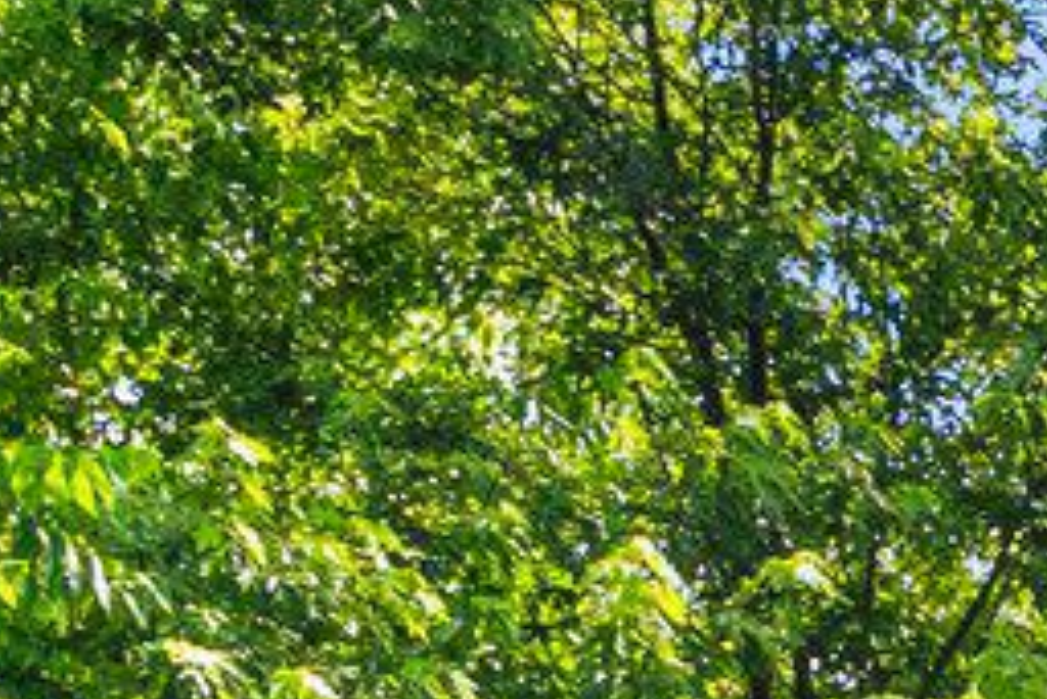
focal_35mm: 280
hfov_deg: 6.5
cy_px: 2021
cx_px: 3407
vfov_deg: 4.7
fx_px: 8148
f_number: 8
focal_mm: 35
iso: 640
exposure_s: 1/640
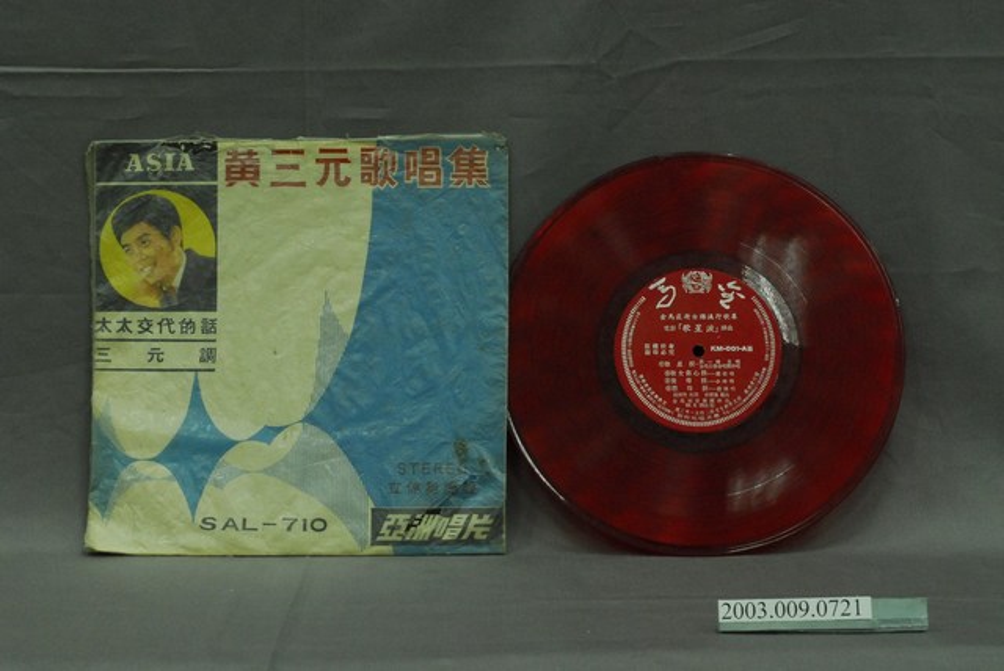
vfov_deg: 15.2
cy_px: 336
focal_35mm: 90
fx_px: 2512
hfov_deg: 22.6
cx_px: 502
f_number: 10
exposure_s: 1/20
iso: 1000
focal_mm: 60
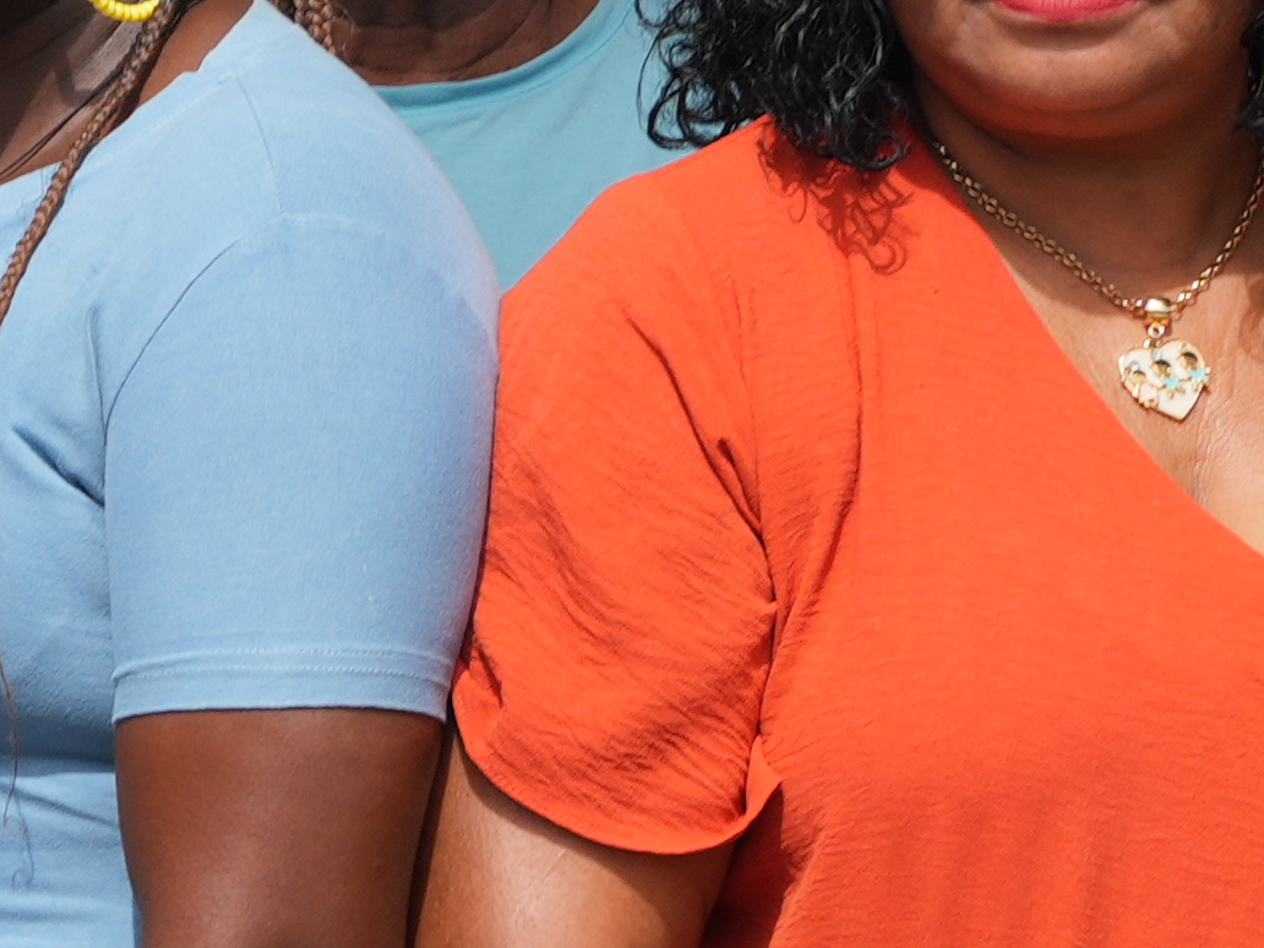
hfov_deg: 7.0
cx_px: -1067
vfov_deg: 5.4
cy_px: 153
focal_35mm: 277
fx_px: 10115
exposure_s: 1/250
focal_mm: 32
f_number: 8
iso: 100
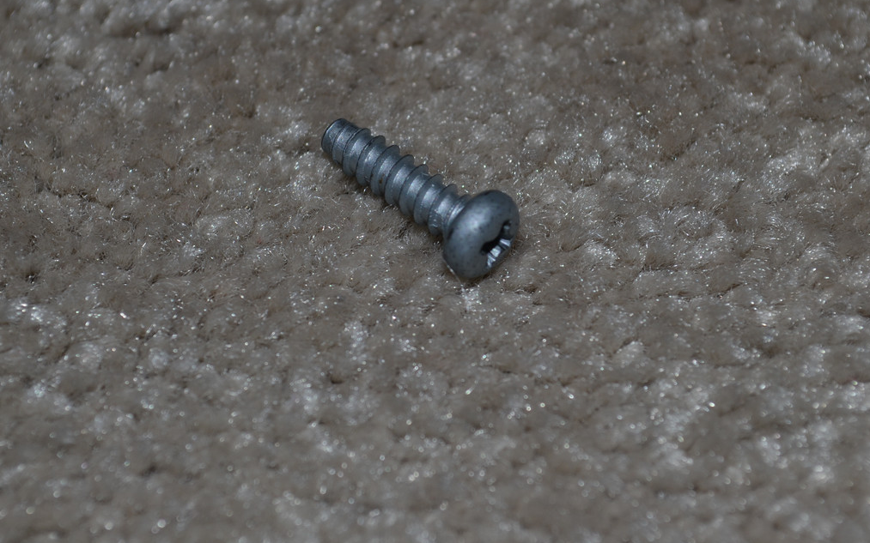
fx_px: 2362
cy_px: 215
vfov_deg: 13.1
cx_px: 412
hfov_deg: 20.9
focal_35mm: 100
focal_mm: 55
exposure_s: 1/60
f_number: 8
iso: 100
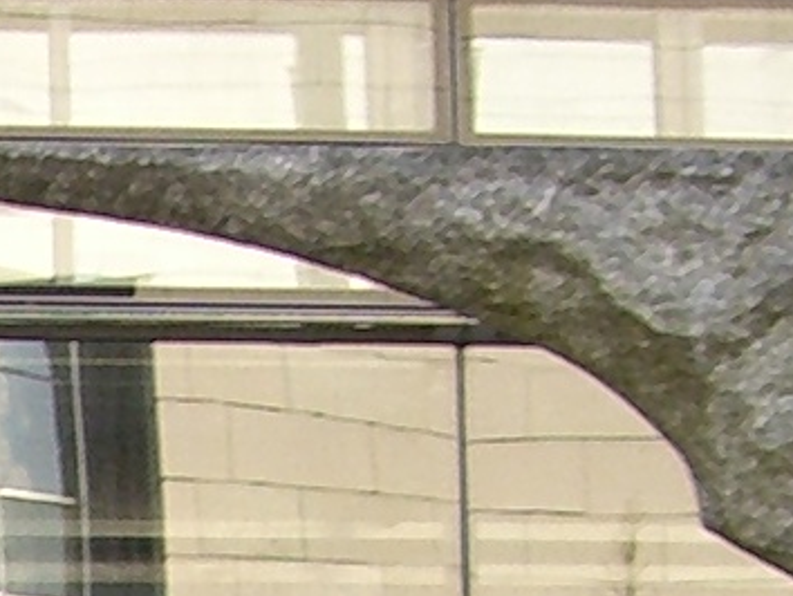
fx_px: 6923
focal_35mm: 302
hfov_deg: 6.4
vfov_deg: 4.8
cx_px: -600
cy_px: 1356
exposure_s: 1/160
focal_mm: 6.2
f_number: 2.7
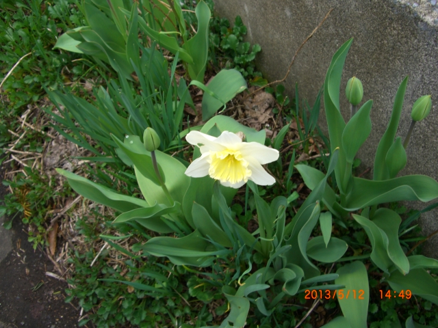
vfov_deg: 37.7
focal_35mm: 38
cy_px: 164
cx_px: 219
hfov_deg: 49.0
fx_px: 481
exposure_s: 1/80
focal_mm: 7.9
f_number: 2.8
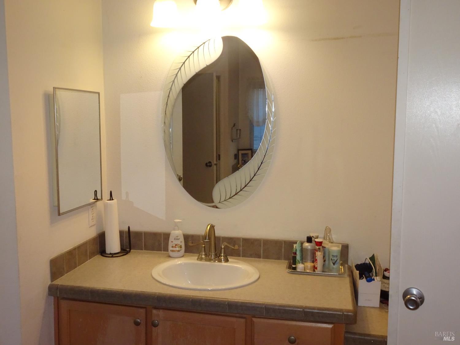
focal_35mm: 34
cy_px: 172
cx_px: 230
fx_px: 452
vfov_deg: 41.8
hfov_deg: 54.0
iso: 400
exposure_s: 1/40
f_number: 4
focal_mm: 5.79
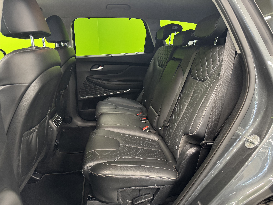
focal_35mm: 24
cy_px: 102
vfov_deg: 56.8
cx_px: 136
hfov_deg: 71.6
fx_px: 189
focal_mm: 6.76
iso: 640
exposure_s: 1/33
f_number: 1.78
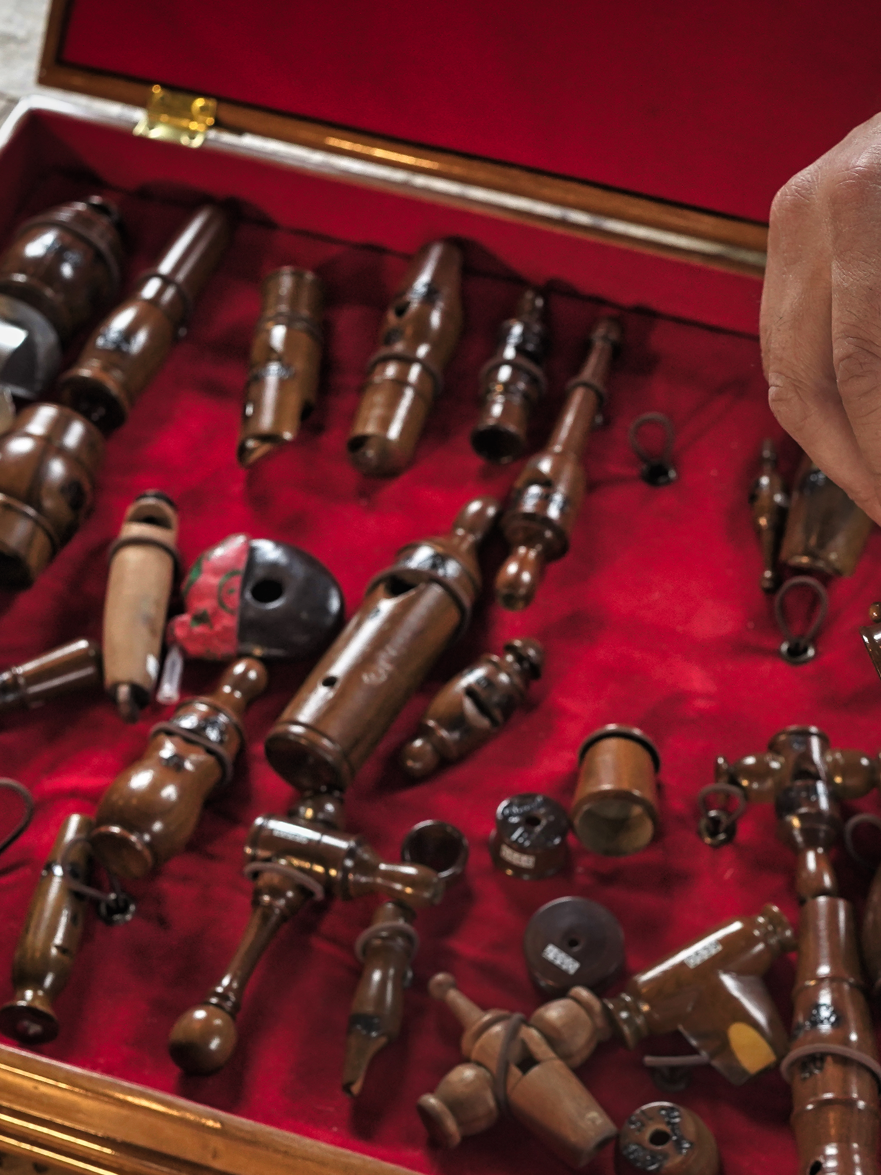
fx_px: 2478
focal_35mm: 73
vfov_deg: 26.7
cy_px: 663
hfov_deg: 20.0
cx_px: 658
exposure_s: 1/25
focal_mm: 35
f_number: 7.1
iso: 1600
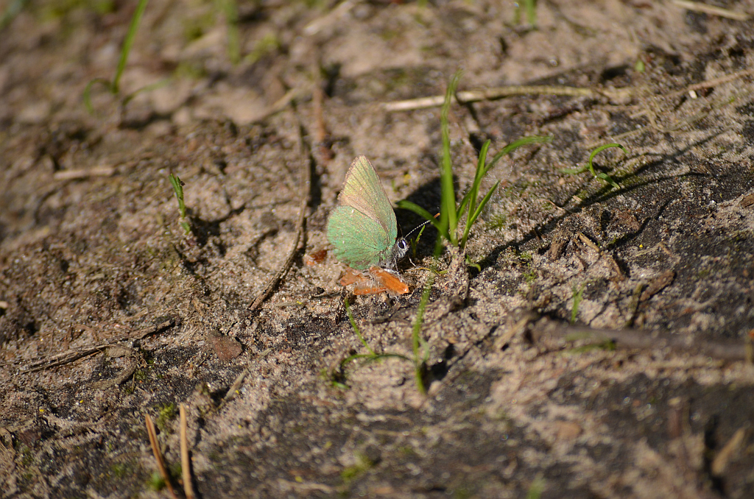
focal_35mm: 300
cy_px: 250
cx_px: 377
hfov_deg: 6.9
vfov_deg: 4.6
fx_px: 6270
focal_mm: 200
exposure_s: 1/500
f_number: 5.6
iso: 100
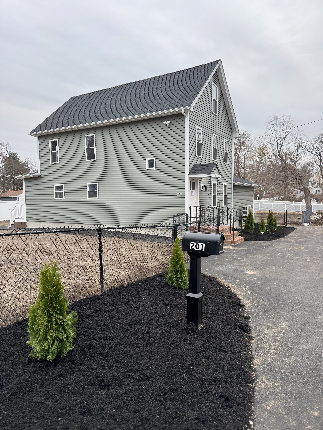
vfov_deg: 71.6
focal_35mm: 24
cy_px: 215
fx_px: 299
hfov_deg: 56.8
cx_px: 162
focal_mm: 6.76
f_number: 1.78
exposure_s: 1/142
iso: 64
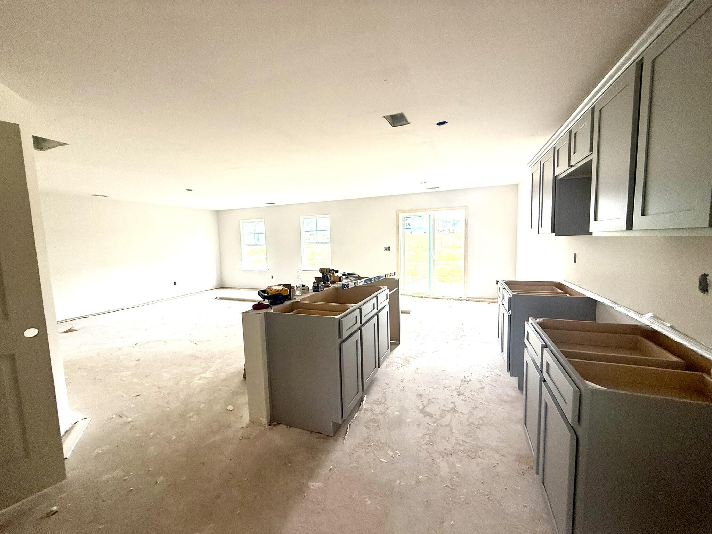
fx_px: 288
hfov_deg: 102.1
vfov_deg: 85.7
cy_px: 267
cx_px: 356
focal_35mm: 14
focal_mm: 2.22
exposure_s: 1/123
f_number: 2.2
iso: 64
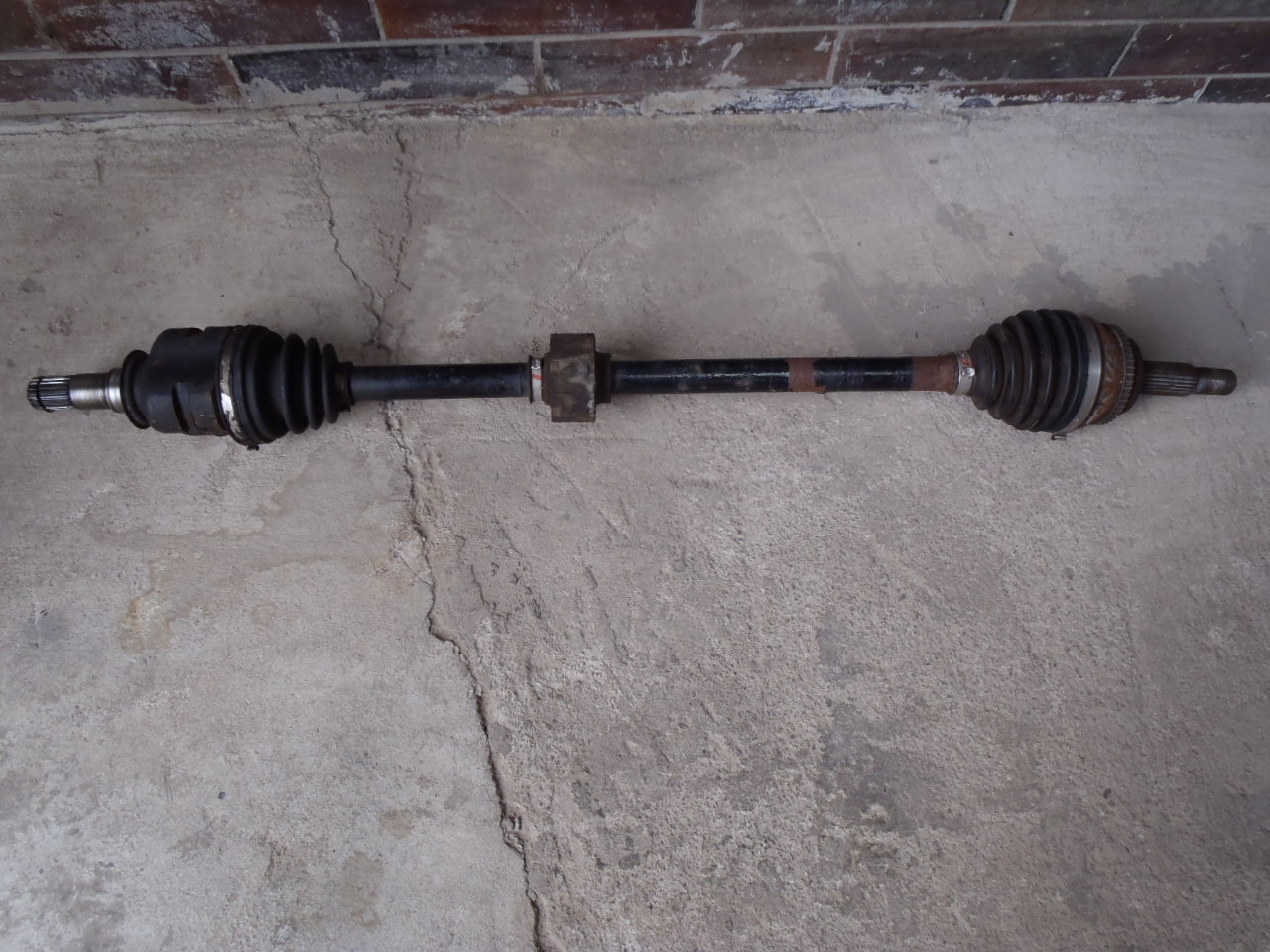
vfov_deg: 49.7
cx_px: 635
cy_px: 476
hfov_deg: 63.4
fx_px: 1027
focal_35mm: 28
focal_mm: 5
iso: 100
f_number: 3.9
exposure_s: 1/50
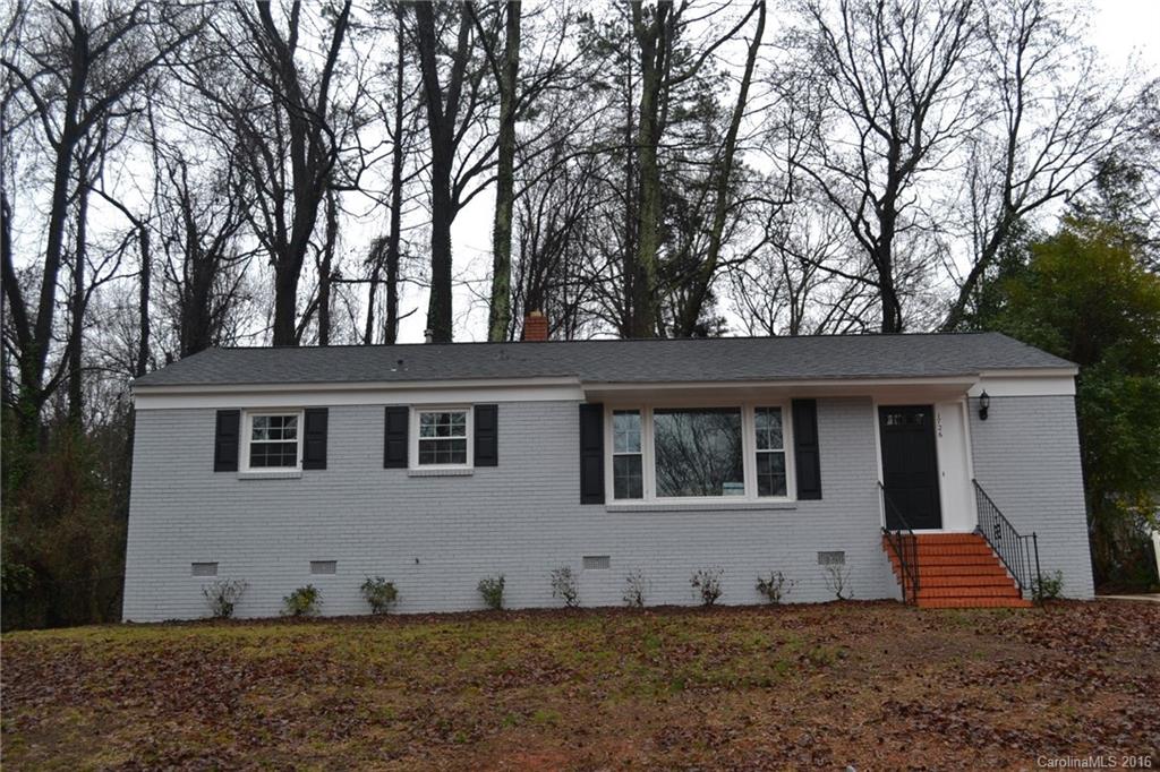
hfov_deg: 49.6
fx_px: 1256
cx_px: 580
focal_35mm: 39
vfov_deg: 34.2
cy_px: 386
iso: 400
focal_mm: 26
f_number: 5.6
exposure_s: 1/125
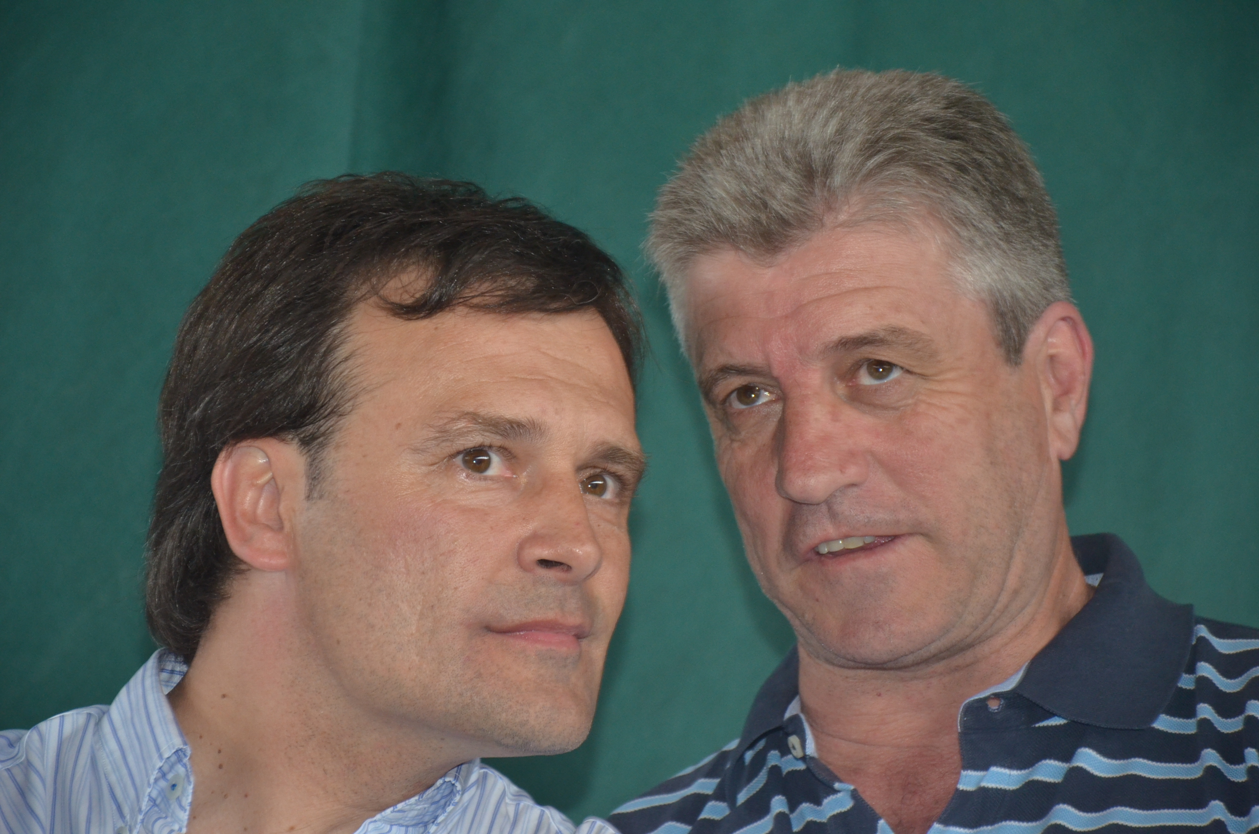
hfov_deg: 13.1
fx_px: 5497
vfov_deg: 8.7
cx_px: 630
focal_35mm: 158
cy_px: 417
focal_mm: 105
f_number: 5.6
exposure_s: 1/60
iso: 1000
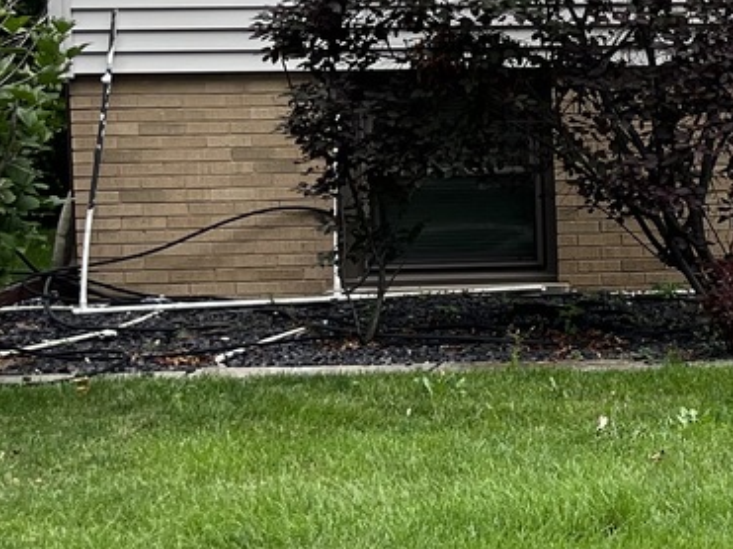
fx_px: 2138
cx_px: 1292
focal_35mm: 101
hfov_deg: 16.5
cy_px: 170
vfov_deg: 14.6
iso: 50
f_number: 1.6
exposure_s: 1/827
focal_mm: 5.1
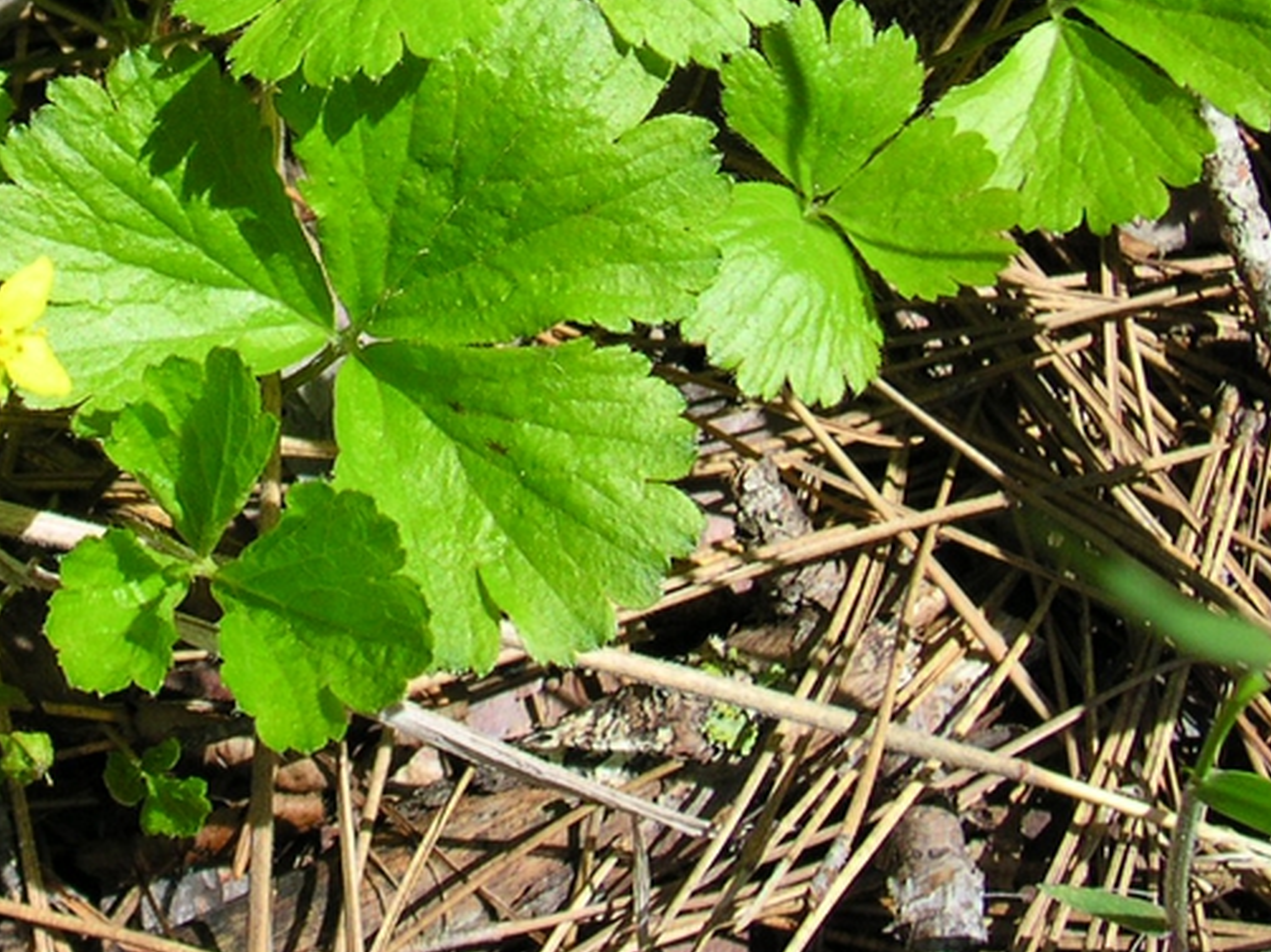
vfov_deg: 14.6
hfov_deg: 19.5
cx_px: 311
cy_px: 48
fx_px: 3670
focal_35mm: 100
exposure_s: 1/346
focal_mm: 7.5
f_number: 3.2
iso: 100
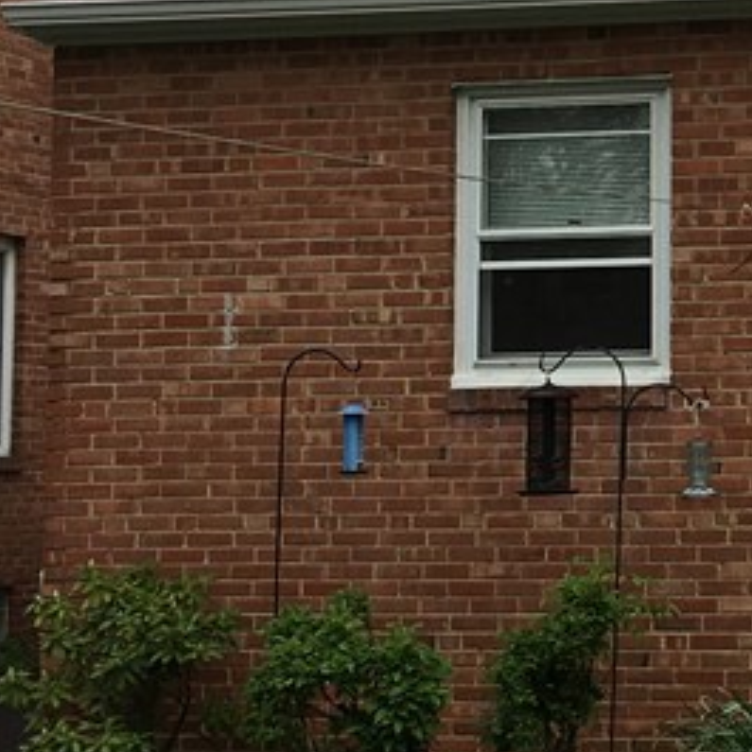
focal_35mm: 99
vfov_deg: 17.5
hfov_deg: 16.4
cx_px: 1041
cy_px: 275
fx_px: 2433
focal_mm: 4.15
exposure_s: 1/686
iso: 25
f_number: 2.2
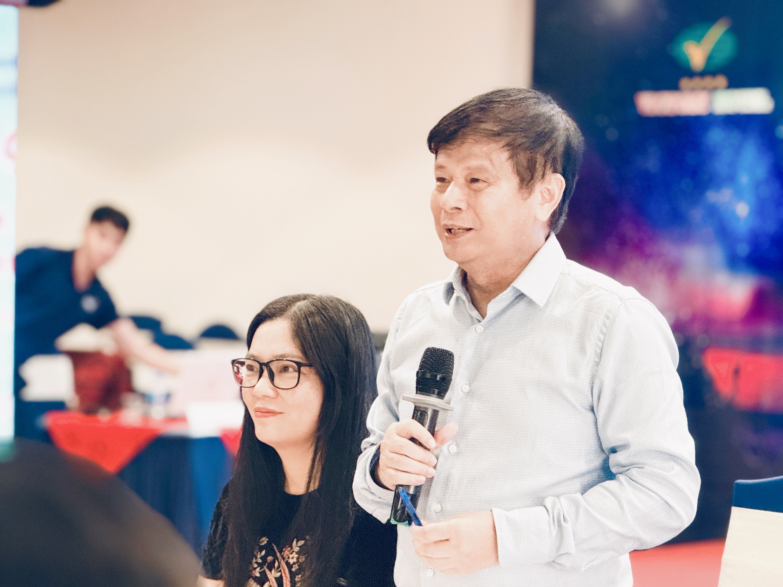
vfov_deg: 12.3
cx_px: 392
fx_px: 2714
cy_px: 294
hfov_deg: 16.4
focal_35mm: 120
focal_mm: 15.66
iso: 400
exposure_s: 1/100
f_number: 2.8
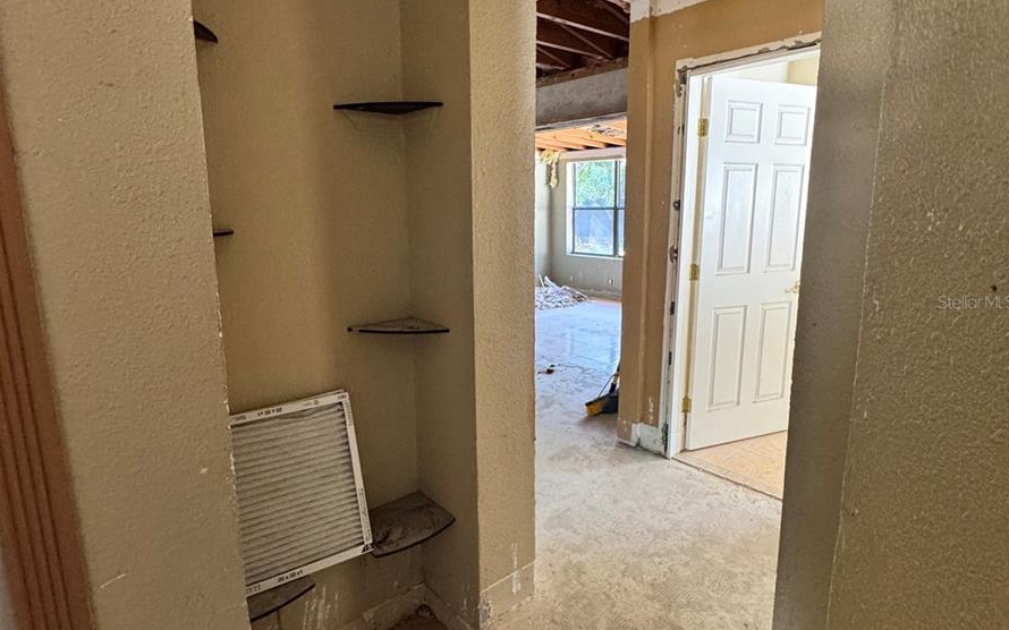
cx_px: 508
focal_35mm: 20
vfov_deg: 59.6
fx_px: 550
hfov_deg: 85.1
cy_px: 301
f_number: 2.2
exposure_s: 1/60
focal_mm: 2.22
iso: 400
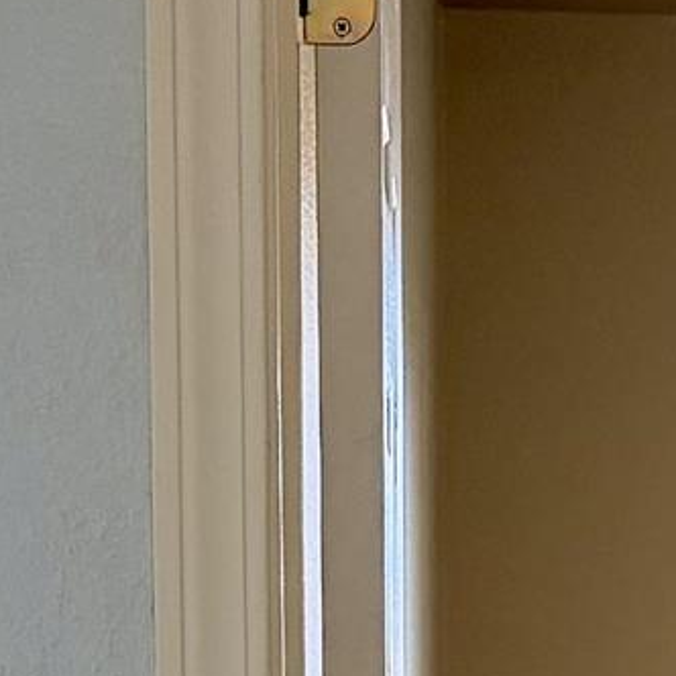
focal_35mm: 196
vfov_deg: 8.6
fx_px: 4330
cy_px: 1242
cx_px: 531
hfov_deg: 8.9
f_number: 1.78
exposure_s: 1/148
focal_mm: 6.76
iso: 200
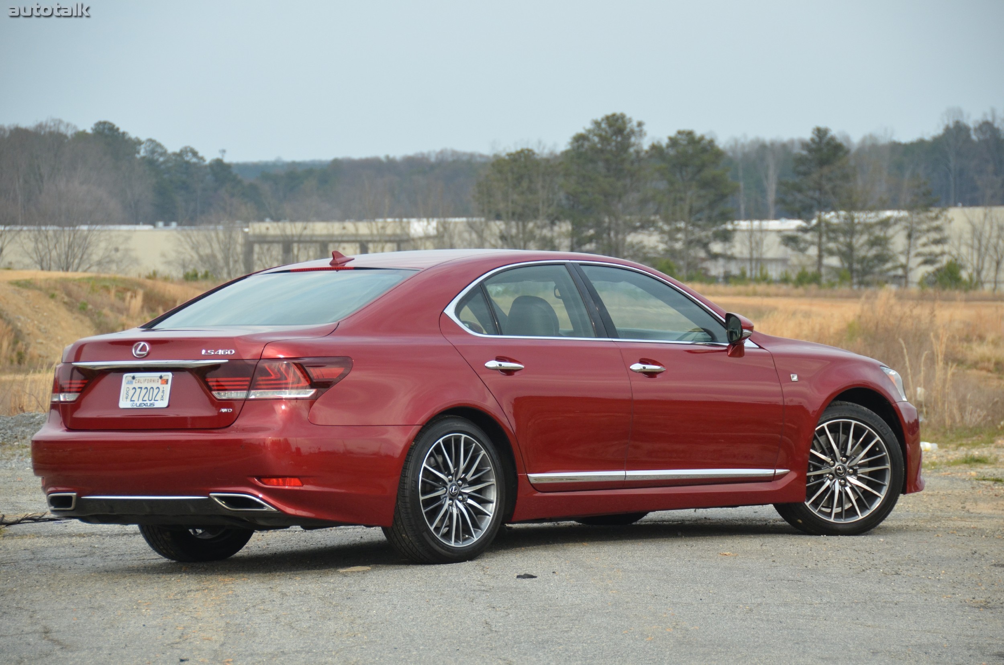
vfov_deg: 8.7
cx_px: 502
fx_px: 4384
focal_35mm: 158
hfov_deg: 13.1
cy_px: 332
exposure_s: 1/1000
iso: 720
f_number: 5.3
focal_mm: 105
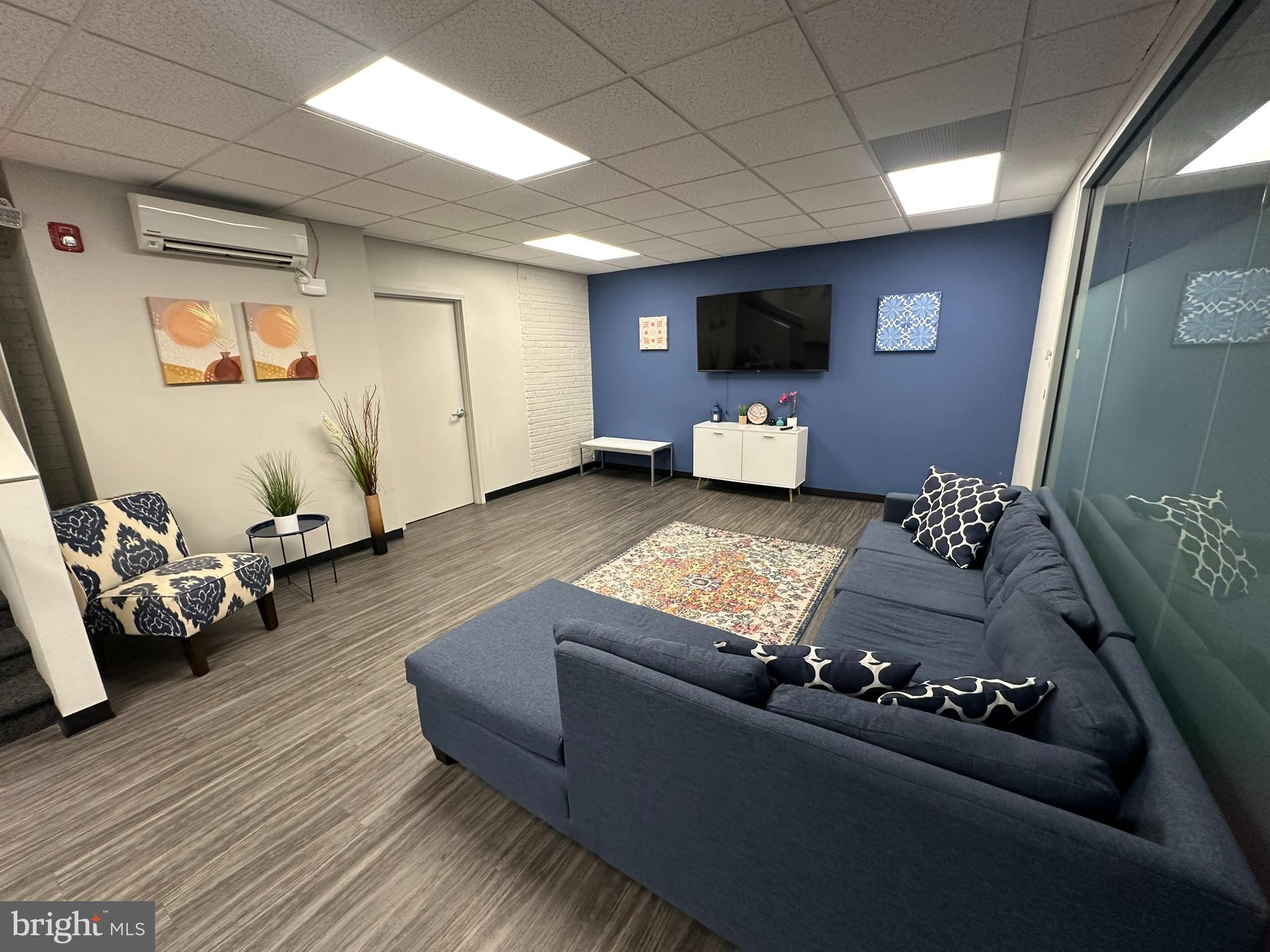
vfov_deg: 85.7
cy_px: 476
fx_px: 514
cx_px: 635
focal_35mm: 14
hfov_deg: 102.1
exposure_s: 1/60
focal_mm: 2.22
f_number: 2.2
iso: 200
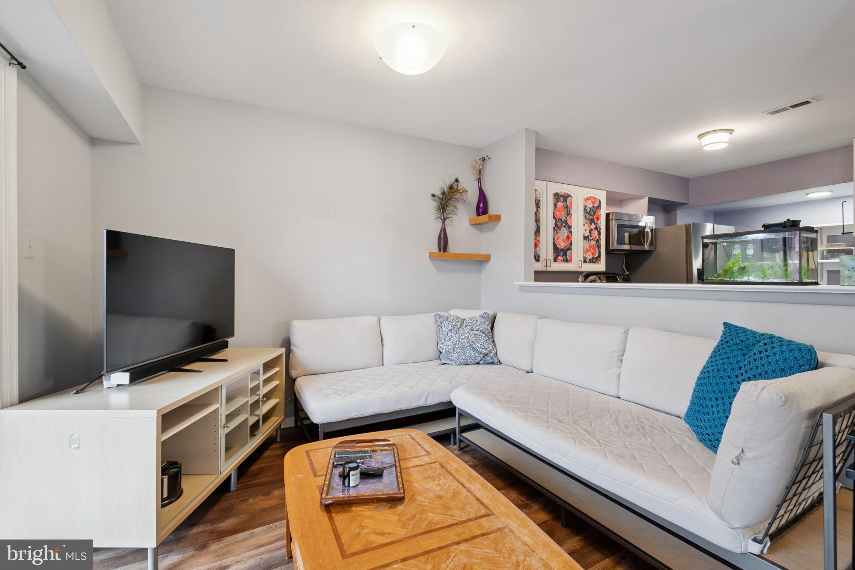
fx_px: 356
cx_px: 428
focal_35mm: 15
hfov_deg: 100.4
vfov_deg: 77.3
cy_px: 285
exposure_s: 1/10
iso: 400
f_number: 8
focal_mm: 10
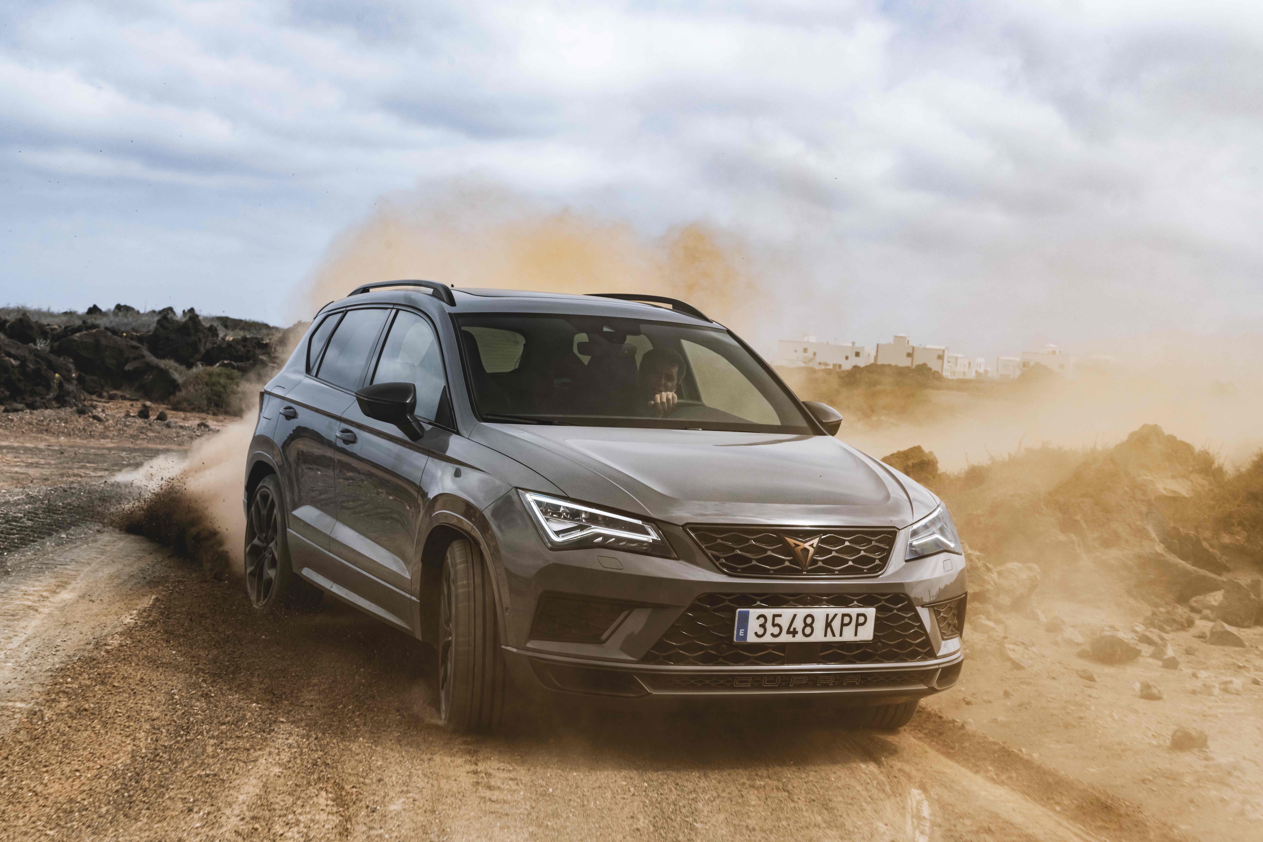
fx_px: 2035
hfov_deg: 34.5
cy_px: 421
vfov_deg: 23.4
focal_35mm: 58
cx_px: 632
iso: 320
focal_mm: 58
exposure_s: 1/400
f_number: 11
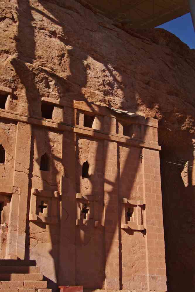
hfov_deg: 31.2
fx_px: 349
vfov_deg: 45.4
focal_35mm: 43
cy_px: 146
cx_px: 98
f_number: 5.6
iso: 200
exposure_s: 1/125
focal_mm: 29.4
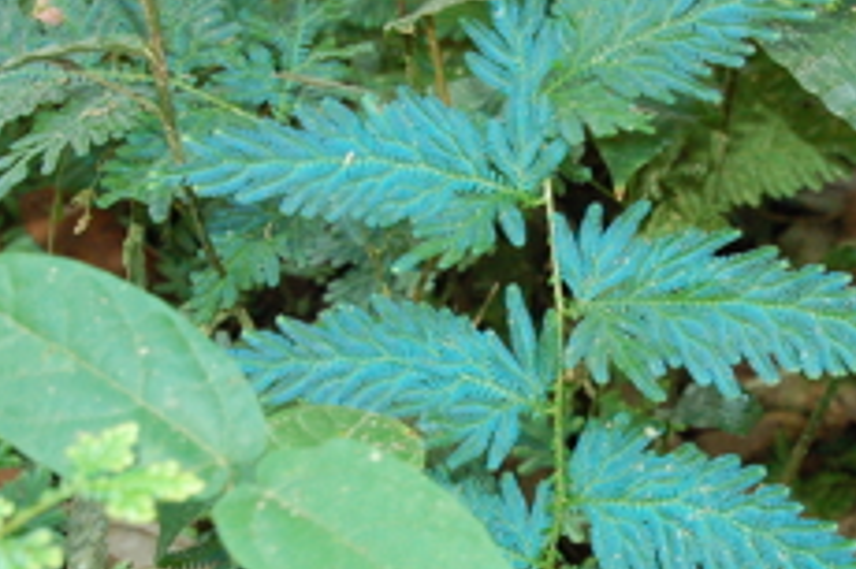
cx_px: 543
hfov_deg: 23.6
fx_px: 2043
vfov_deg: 15.8
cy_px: 379
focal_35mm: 86
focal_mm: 24
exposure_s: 1/60
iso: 1600
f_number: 5
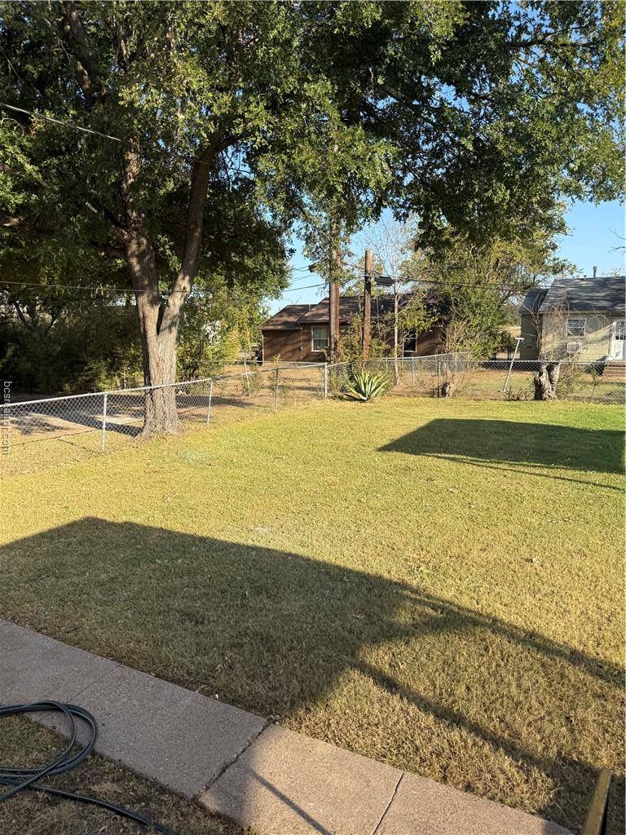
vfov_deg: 71.6
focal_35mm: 24
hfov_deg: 56.8
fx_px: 579
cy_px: 418
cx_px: 313
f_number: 1.78
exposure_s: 1/1949
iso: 80
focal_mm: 6.76
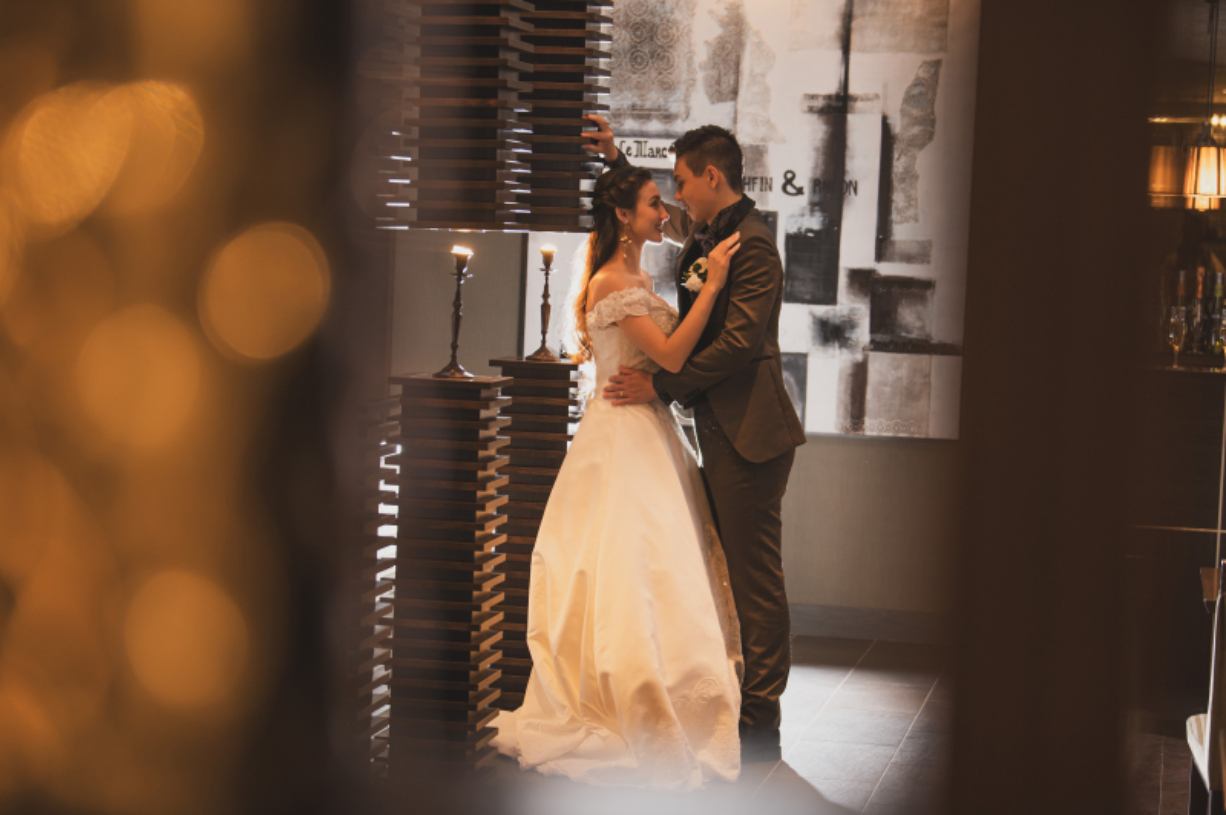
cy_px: 408
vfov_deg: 15.2
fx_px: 3062
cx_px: 613
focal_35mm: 90
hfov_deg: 22.6
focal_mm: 90
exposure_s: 1/50
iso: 320
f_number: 2.8
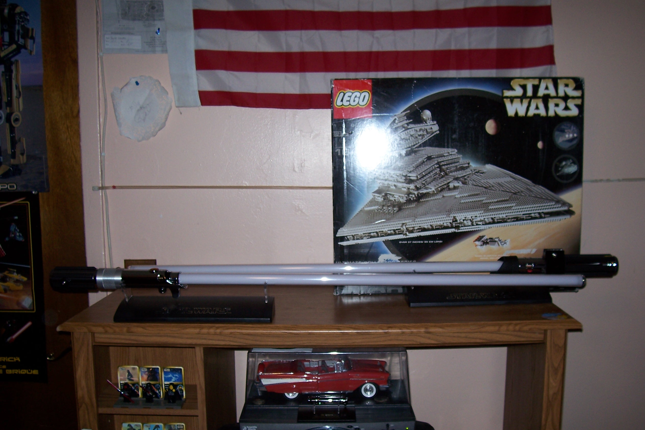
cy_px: 235
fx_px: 645
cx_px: 324
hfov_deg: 53.1
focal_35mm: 36
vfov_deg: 36.8
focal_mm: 5.6
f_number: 2.7
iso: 80
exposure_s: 1/60
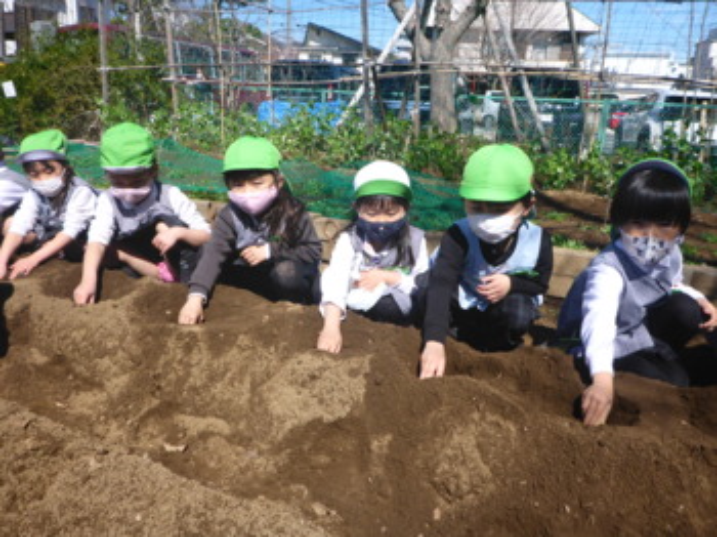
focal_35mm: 28
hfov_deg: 63.5
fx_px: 580
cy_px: 268
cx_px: 358
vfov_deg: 49.7
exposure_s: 1/1000
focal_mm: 4.9
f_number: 3.3
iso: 100
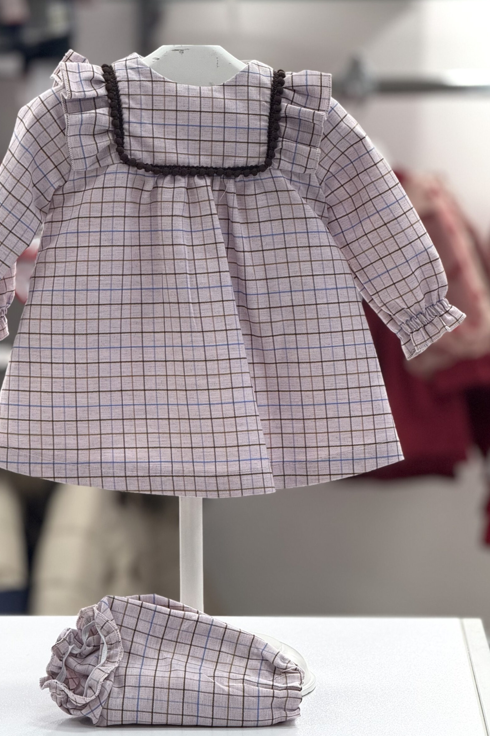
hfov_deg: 10.1
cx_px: 207
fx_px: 2776
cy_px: 368
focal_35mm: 136
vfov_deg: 15.1
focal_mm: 15.66
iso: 200
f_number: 2.8
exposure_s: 1/100
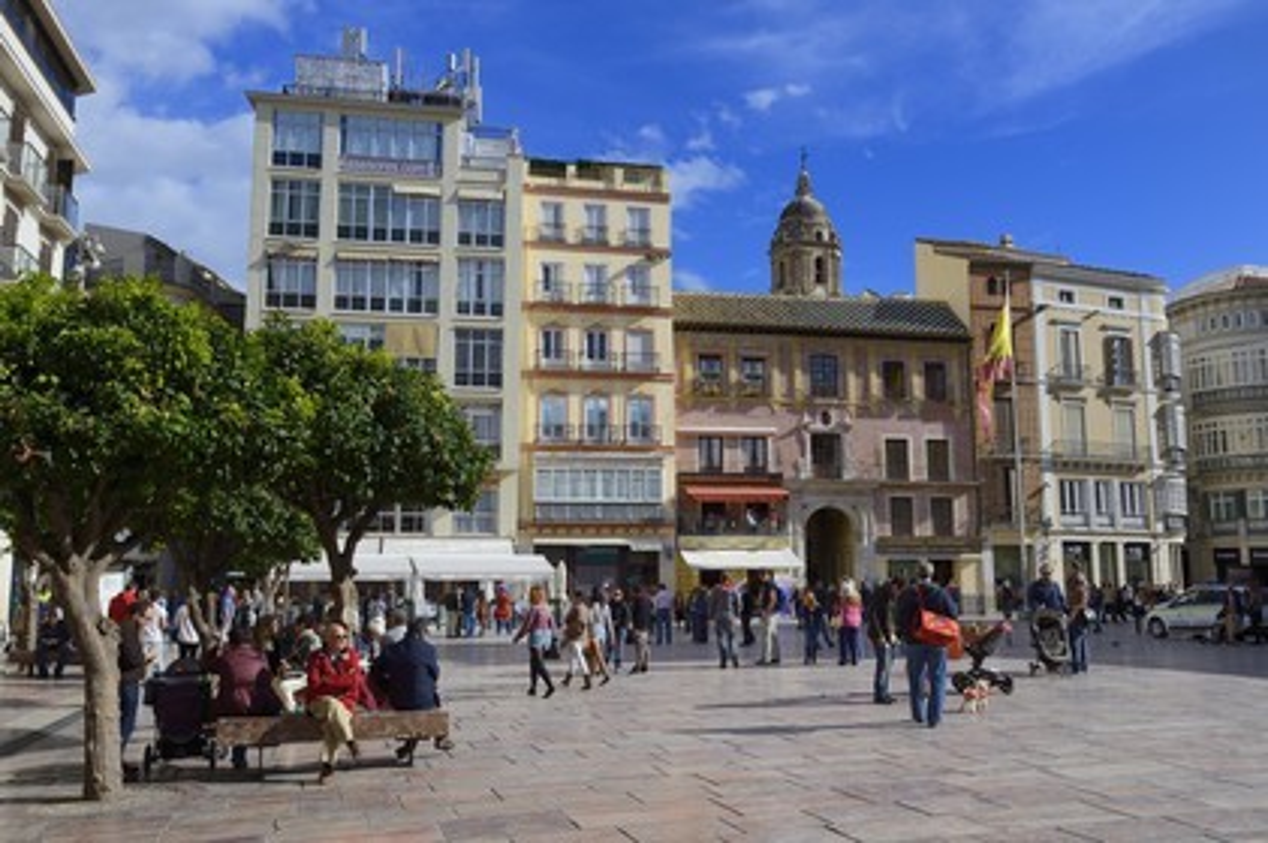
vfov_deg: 41.1
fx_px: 1126
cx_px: 634
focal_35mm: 32
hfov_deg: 58.8
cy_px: 422
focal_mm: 32
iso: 200
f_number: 11
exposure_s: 1/250
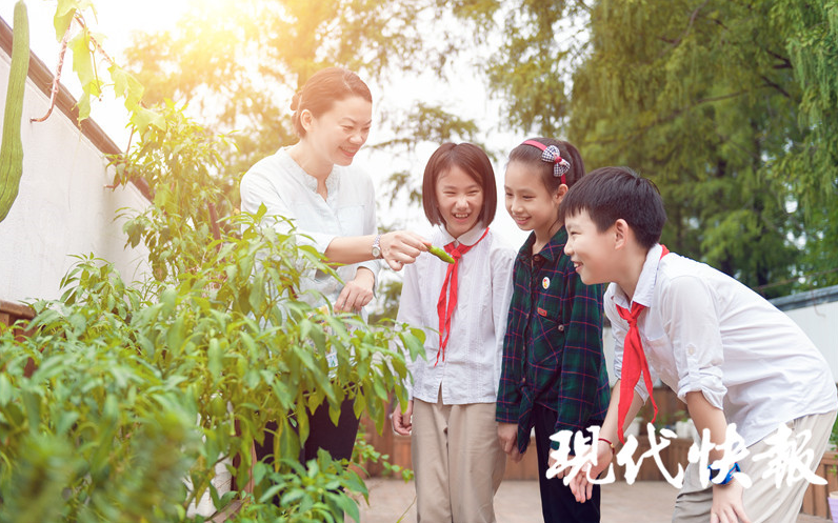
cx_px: 418
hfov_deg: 46.2
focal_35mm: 43
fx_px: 982
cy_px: 245
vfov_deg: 29.8
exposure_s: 1/640
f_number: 2.8
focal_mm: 42
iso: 200
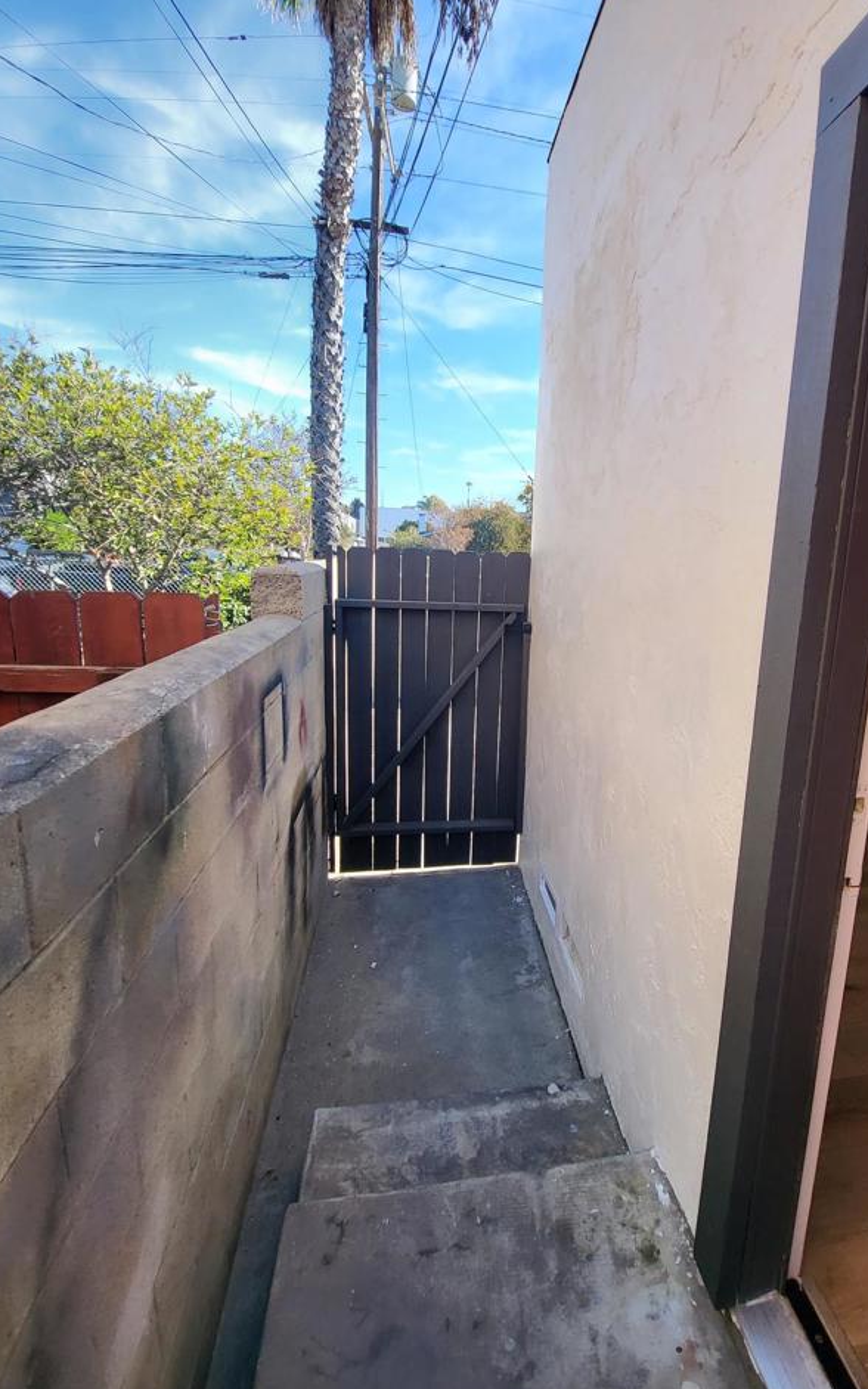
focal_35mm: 15
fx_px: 568
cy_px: 673
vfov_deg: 101.4
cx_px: 531
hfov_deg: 73.8
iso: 32
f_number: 2.2
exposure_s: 1/279
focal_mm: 1.74
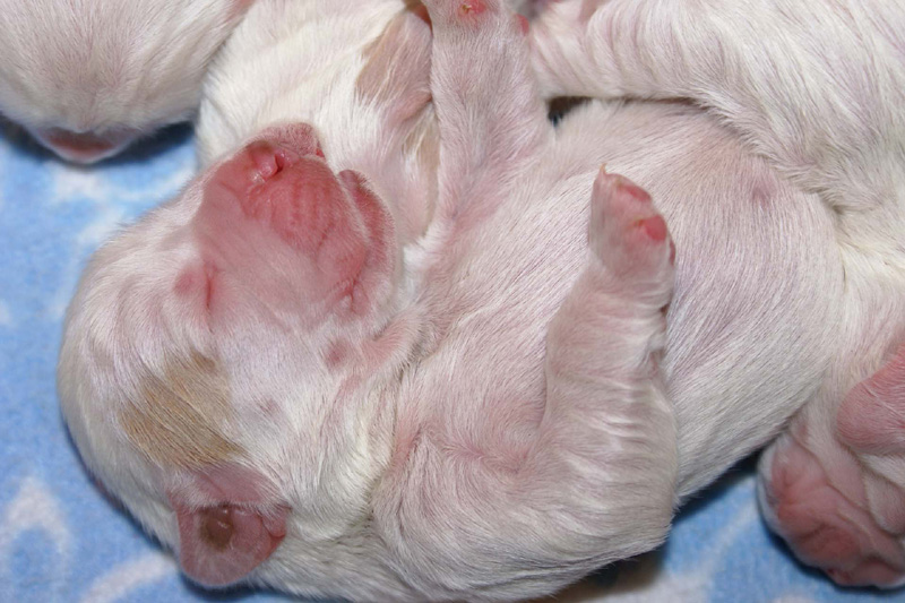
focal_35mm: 75
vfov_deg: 18.2
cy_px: 302
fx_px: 1885
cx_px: 452
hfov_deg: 27.0
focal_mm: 50
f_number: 5.6
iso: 400
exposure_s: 1/80
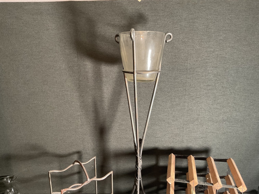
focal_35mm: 29
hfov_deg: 61.7
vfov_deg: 48.2
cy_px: 97
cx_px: 130
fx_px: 217
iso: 200
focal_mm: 3
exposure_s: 1/40
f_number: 1.8
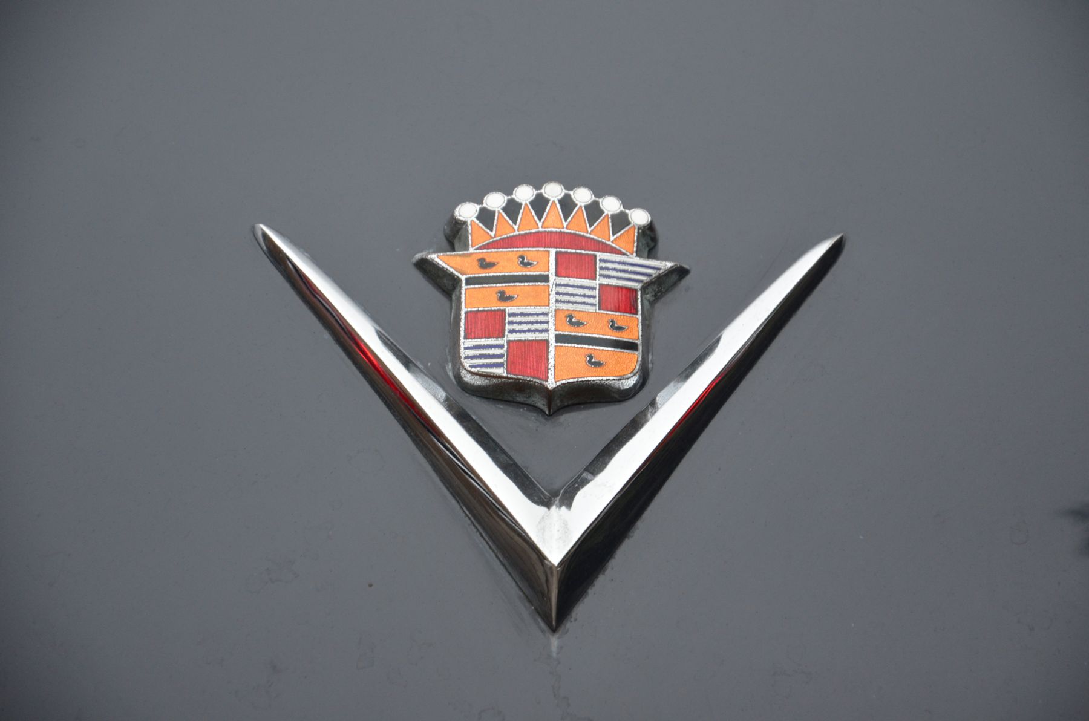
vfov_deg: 8.7
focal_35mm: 158
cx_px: 544
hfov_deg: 13.1
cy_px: 360
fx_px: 4754
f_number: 5.6
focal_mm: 105
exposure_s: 1/50
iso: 800
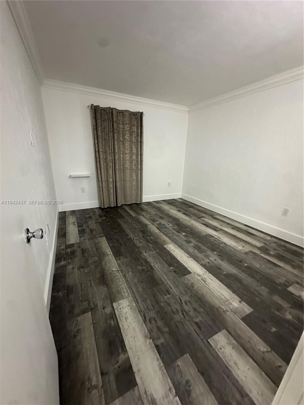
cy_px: 202
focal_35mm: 14
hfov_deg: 85.7
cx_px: 152
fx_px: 164
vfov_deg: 102.1
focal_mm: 2.22
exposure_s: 1/40
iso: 800
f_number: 2.2
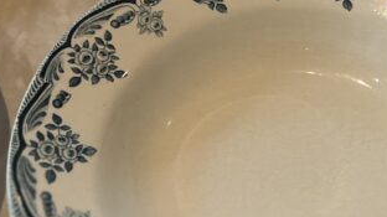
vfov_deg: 12.6
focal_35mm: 93
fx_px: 954
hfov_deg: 22.9
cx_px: 242
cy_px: -50
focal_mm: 5.7
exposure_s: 1/120
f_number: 1.5
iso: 100
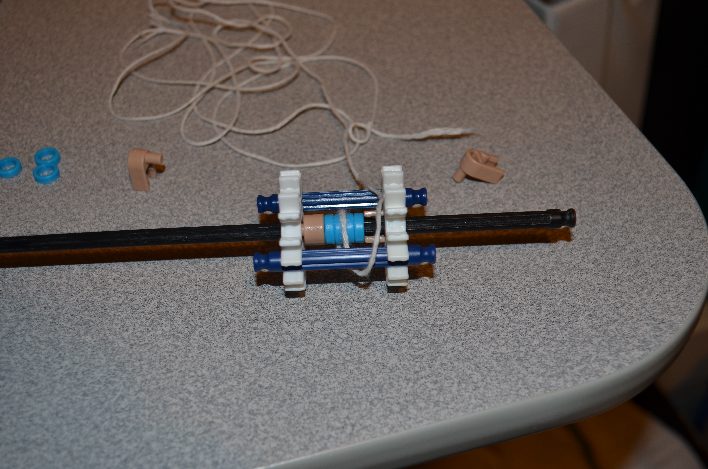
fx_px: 824
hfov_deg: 46.5
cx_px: 354
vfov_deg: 31.8
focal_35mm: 42
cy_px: 234
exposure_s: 1/30
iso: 200
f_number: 5.6
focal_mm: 28
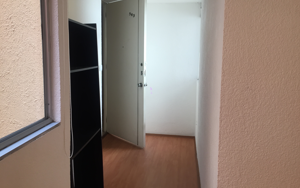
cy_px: 77
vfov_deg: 40.5
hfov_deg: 61.2
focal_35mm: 31
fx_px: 253
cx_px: 150
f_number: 2.2
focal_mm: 4.15
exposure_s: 1/40
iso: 32
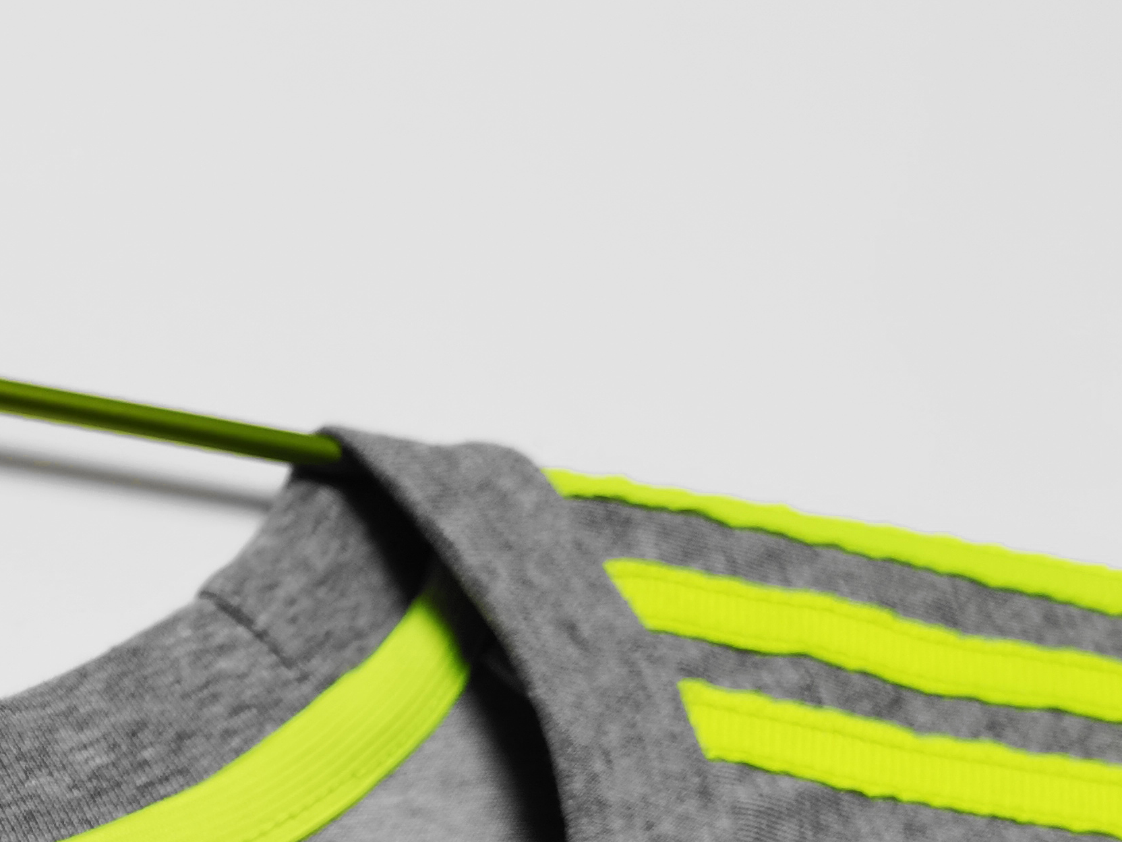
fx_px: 2334
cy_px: 943
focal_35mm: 72
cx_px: -290
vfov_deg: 19.5
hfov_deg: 24.1
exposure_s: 1/100
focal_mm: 5.58
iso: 50
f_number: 1.8
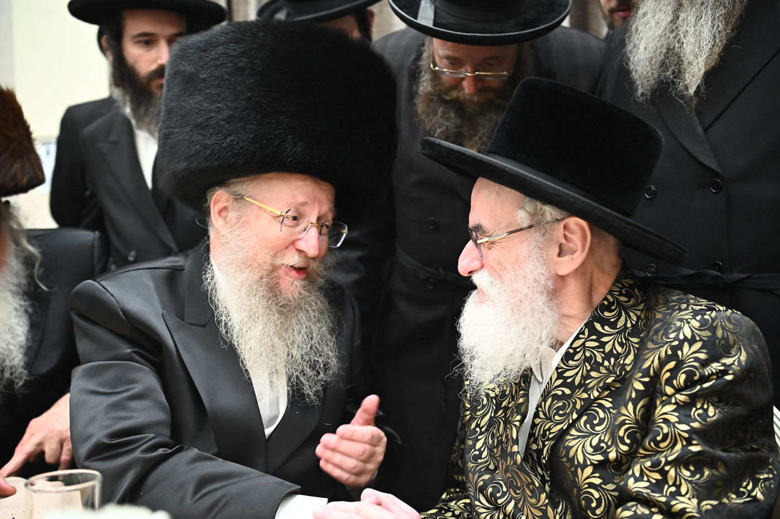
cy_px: 260
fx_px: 974
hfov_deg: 43.6
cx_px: 390
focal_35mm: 45
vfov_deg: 29.8
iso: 3200
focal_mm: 45
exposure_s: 1/160
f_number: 3.5
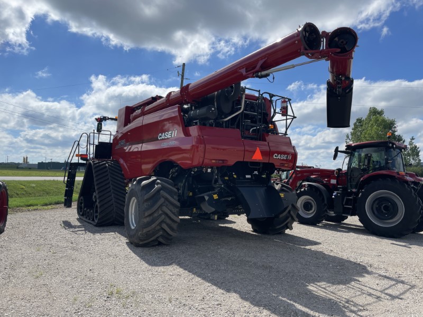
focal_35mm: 26
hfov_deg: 67.3
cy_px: 158
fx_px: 318
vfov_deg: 53.1
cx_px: 212
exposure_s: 1/5814
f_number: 1.6
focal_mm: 4.2
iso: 32
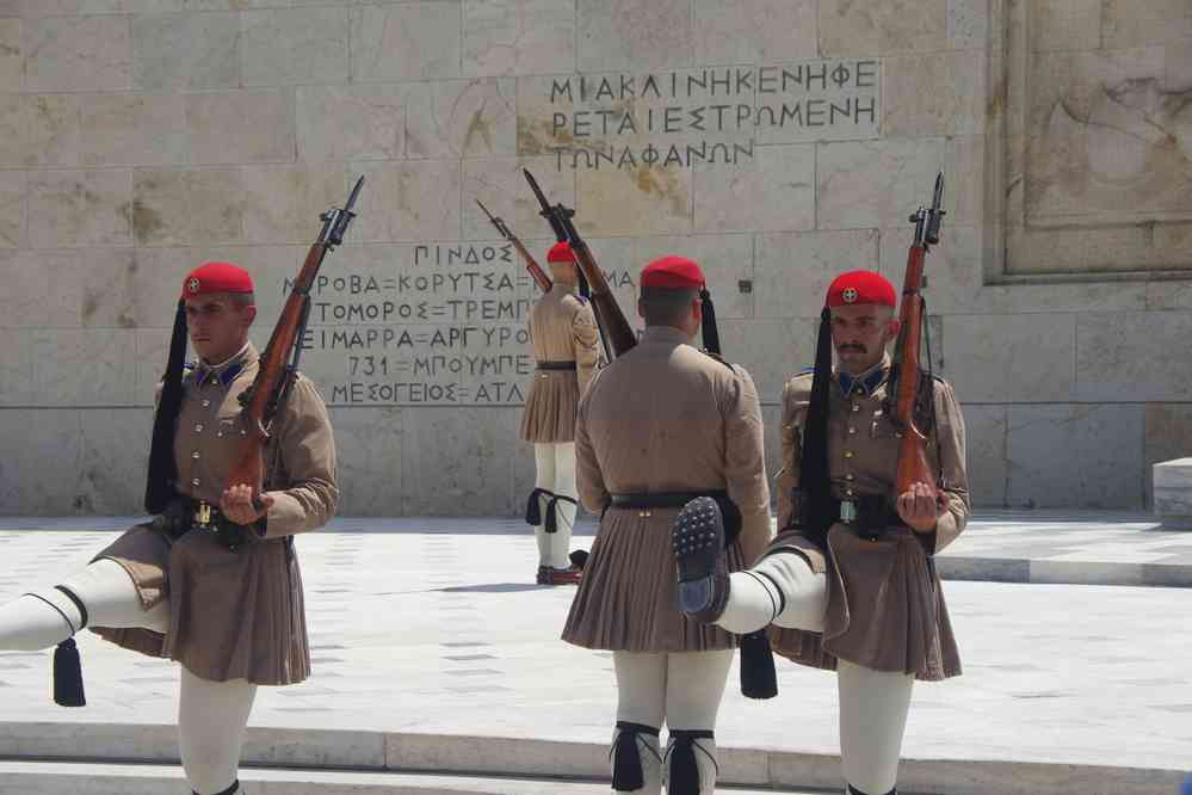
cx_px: 596
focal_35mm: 87
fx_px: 2880
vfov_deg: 15.7
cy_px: 398
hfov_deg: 23.4
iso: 200
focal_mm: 57.5
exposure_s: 1/160
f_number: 11
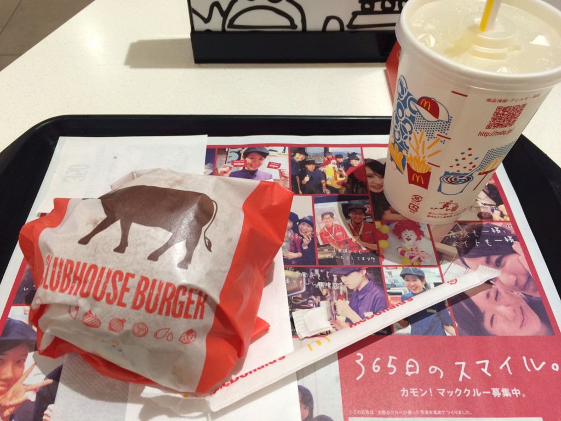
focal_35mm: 29
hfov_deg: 61.7
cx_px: 280
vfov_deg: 48.2
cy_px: 210
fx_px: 470
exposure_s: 1/30
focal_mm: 4.15
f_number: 2.2
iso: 64
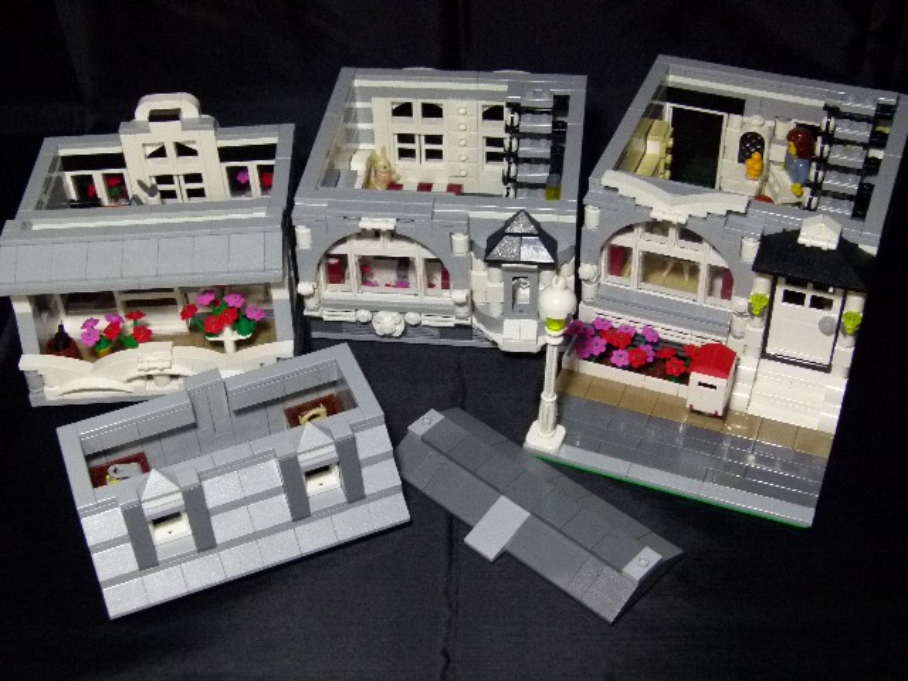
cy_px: 340
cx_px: 454
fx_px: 1259
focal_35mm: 48
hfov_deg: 39.7
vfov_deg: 30.3
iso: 400
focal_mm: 8.7
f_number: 3.2
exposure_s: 1/50
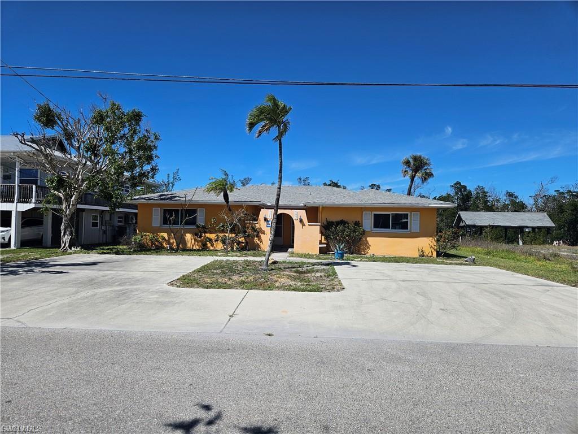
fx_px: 384
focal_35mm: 23
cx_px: 289
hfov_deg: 73.9
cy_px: 217
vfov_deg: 58.9
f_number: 1.8
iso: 25
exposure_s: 1/4373
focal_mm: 5.4
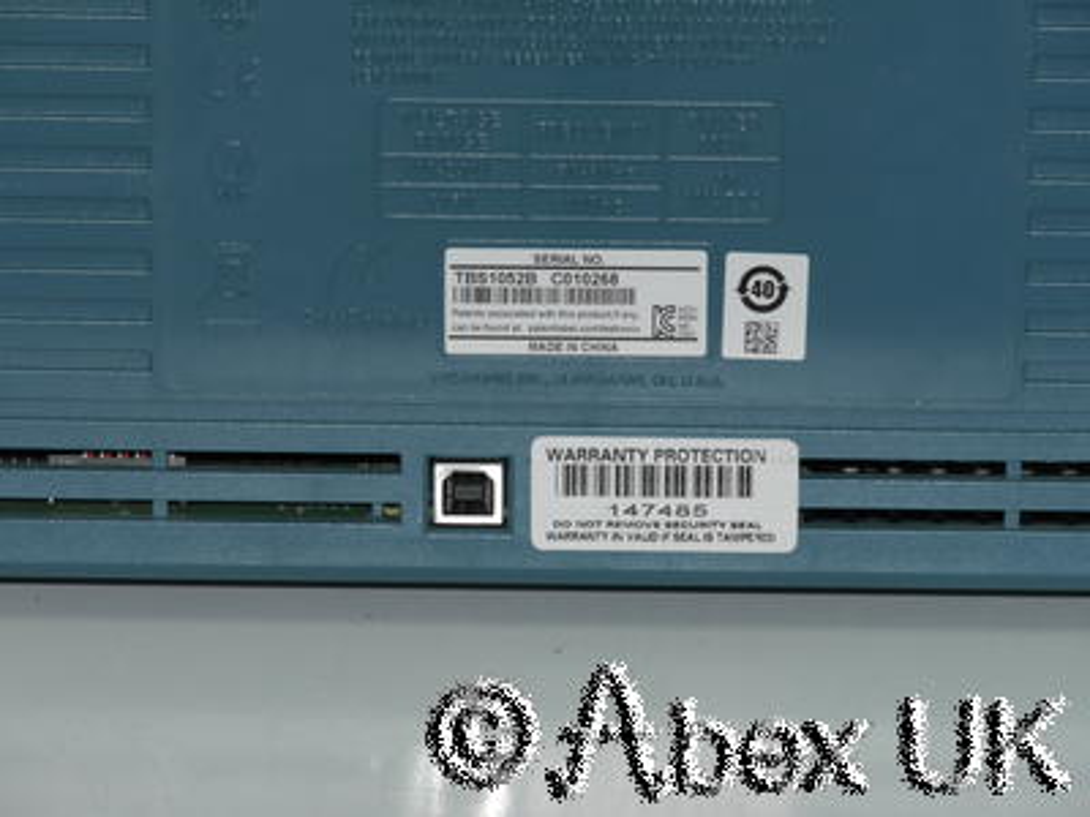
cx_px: 545
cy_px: 408
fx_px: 8817
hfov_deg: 7.1
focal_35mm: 280
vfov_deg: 5.3
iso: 400
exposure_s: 1/60
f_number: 11
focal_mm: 140
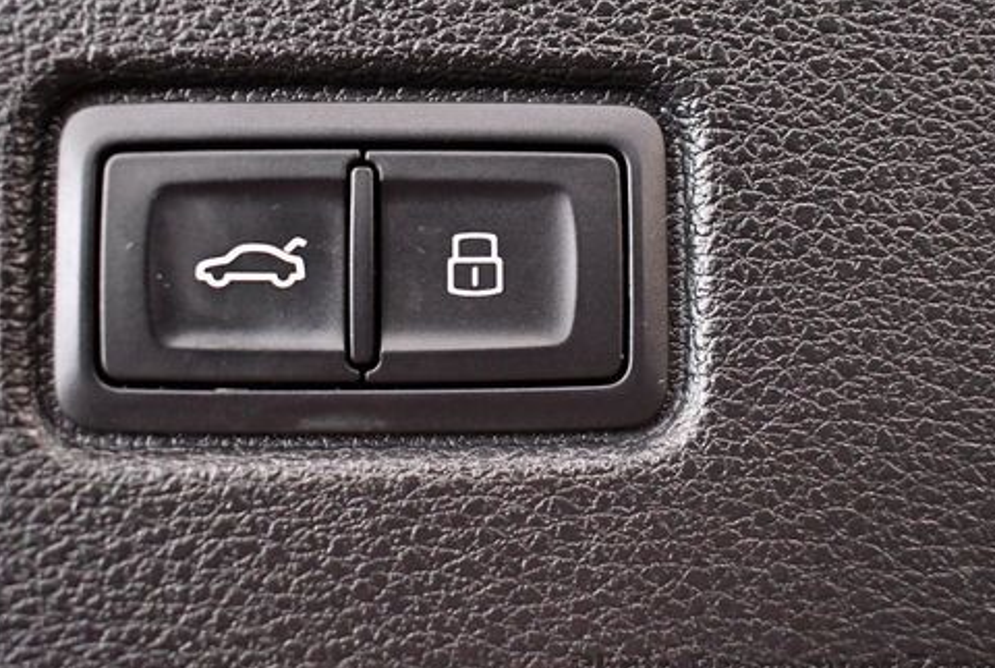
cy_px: 265
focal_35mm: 48
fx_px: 1329
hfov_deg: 41.0
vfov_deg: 28.1
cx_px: 541
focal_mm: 18
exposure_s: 1/125
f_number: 3.5
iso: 3200
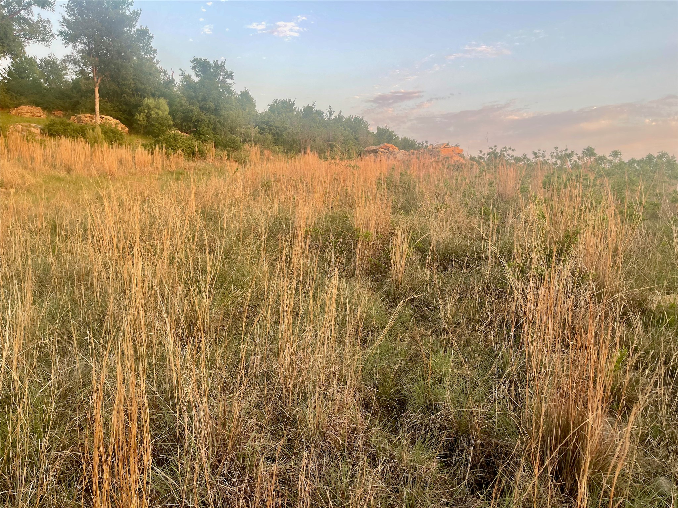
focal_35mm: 25
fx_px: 490
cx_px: 339
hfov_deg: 69.4
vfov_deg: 54.9
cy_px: 254
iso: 32
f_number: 1.6
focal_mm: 5.1
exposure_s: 1/131
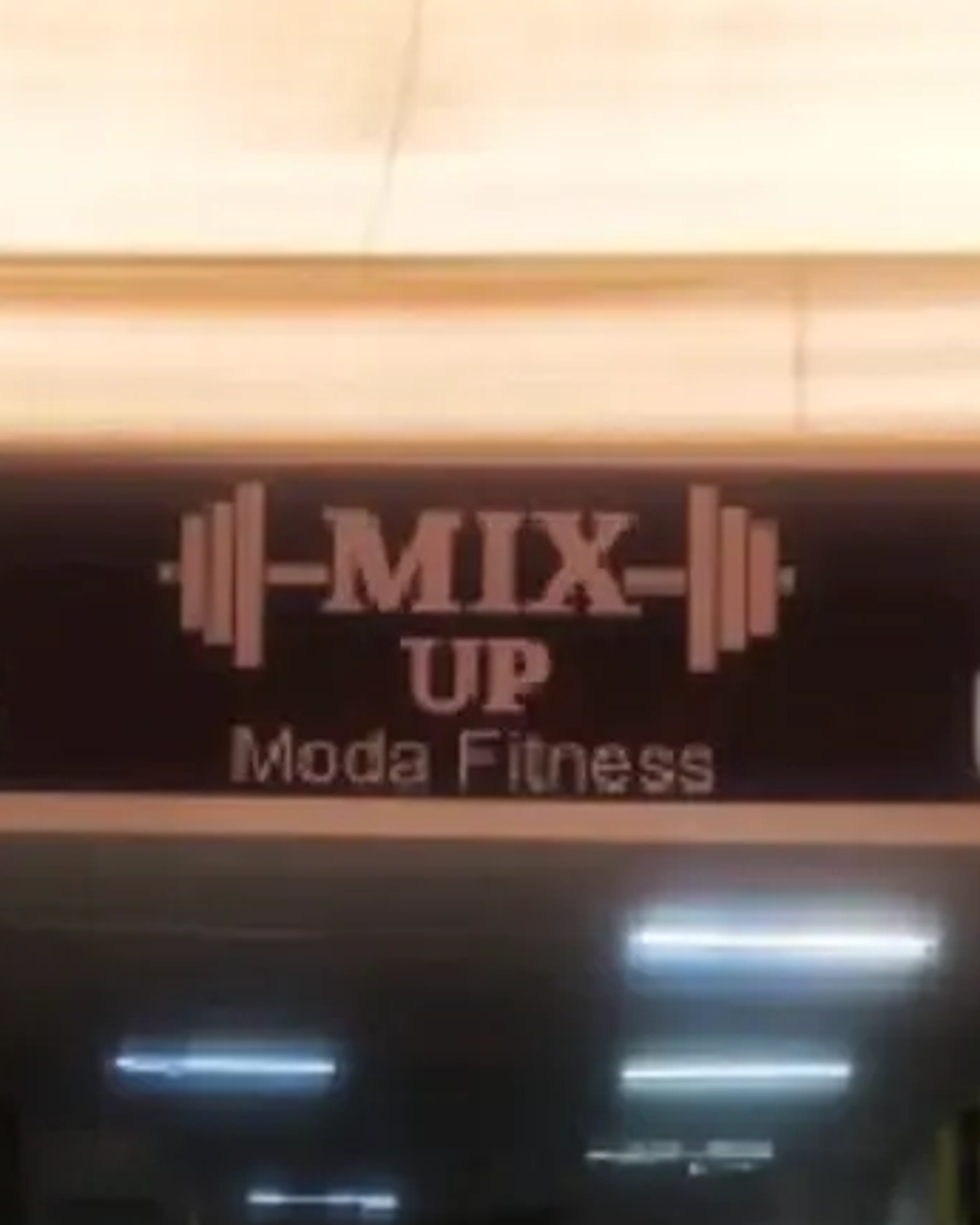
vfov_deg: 26.5
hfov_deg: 22.5
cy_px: 1197
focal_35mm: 68
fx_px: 2464
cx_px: 472
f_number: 1.75
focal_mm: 4.77
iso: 112
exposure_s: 1/204
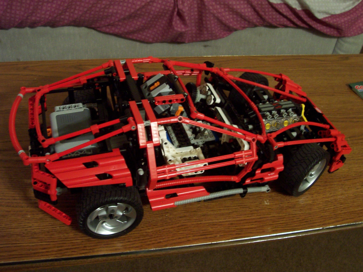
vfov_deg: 38.7
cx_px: 182
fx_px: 388
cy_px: 136
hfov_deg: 50.1
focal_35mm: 37
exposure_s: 1/8
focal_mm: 5.6
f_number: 2.8
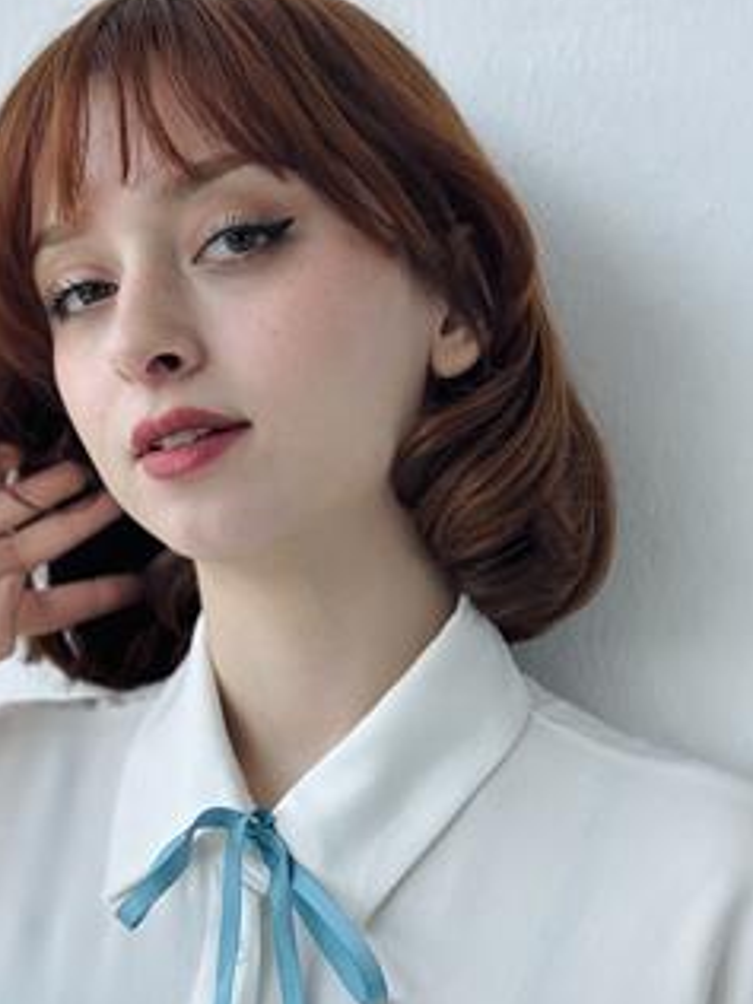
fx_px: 2349
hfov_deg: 18.2
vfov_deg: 23.9
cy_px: 745
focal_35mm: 81
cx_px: 299
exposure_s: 1/1185
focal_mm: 6.86
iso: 80
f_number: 1.78
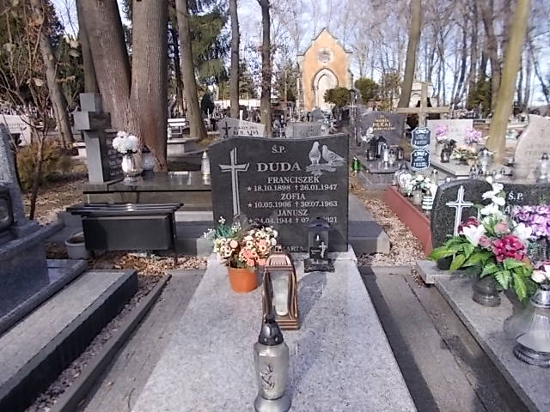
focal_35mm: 26
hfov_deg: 67.3
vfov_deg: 53.1
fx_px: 413
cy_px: 206
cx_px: 275
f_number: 3.2
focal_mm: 4.6
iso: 80
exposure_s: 1/400
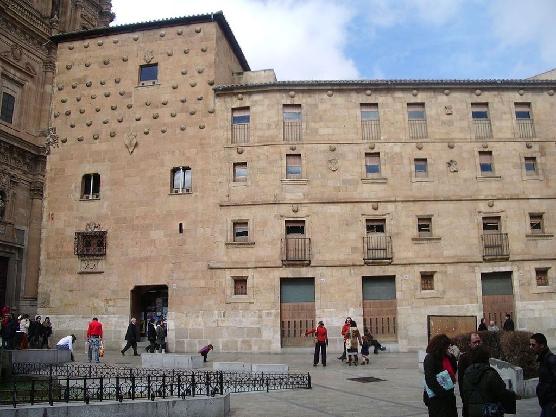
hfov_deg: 52.6
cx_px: 278
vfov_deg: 40.7
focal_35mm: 35
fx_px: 562
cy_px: 208
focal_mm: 5.8
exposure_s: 1/320
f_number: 4.3
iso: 50
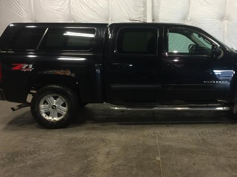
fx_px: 287
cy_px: 79
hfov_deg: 44.4
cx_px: 149
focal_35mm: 42
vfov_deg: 34.3
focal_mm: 4.15
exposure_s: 1/30
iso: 64
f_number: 2.2
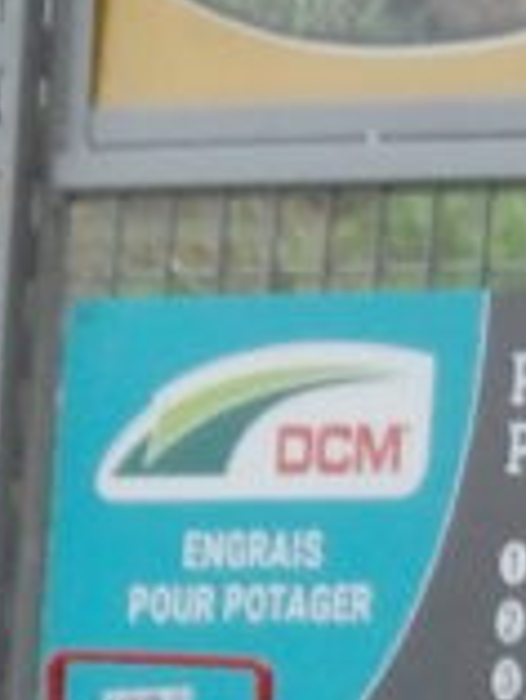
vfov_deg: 2.1
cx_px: 1413
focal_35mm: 951
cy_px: 2151
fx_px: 19242
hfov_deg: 1.6
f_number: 5.5
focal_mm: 27.5
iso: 1600
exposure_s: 1/125
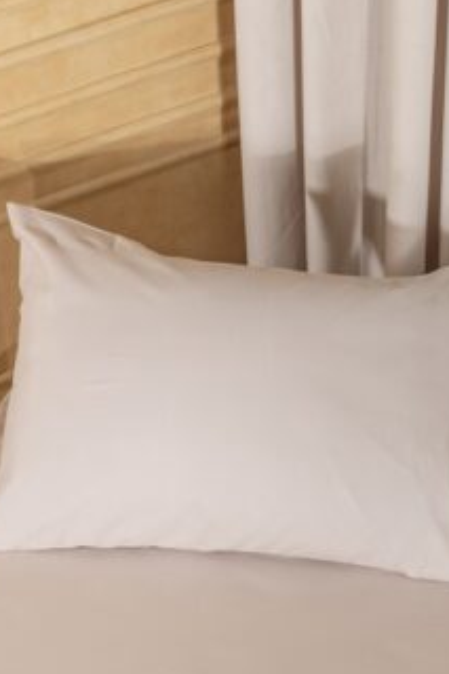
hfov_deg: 12.8
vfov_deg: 17.7
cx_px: 301
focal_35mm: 107
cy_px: 904
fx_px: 2004
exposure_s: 1/160
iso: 80
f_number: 13
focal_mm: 38
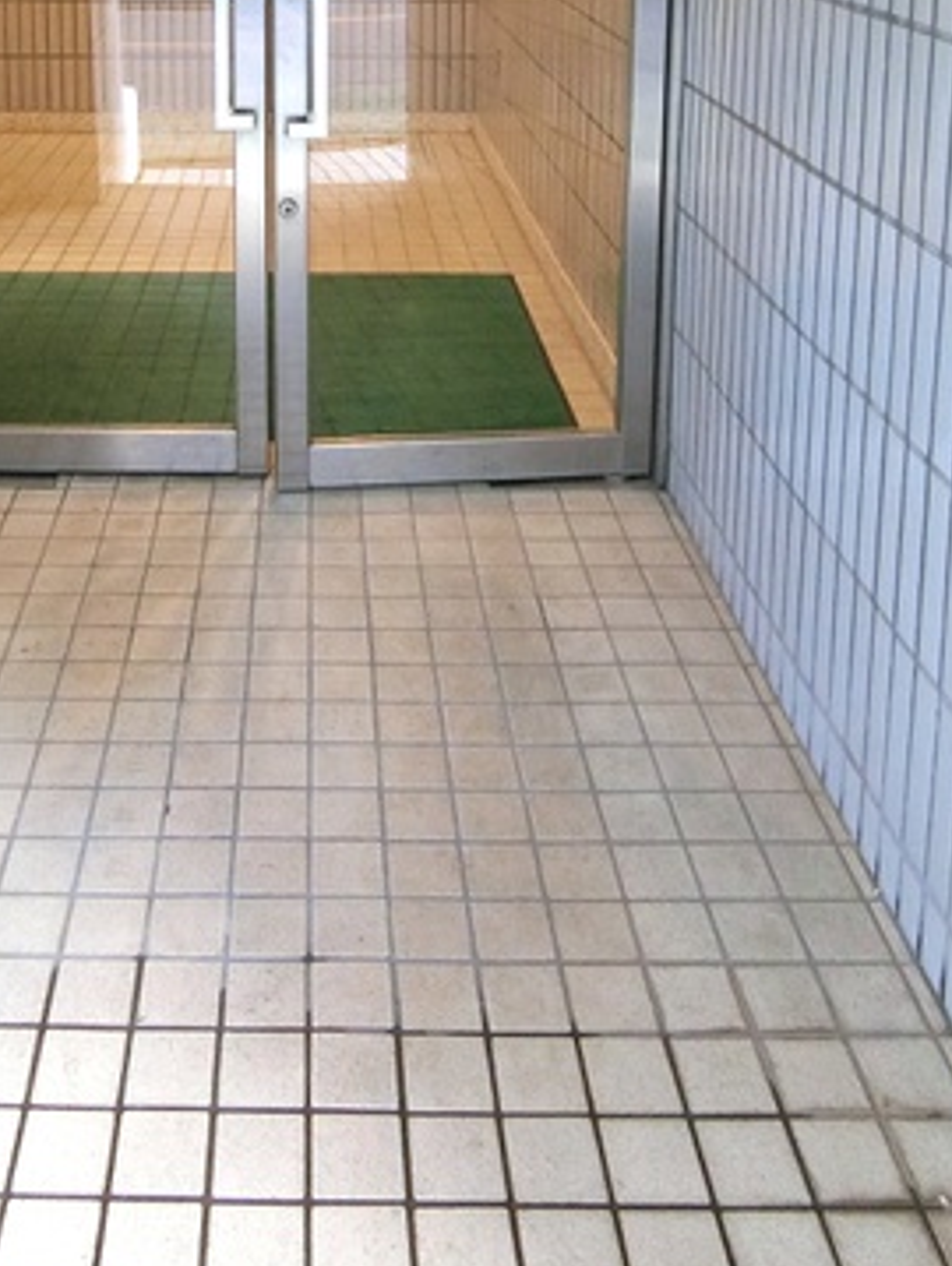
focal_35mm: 37
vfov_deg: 44.3
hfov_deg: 38.0
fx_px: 1354
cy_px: 67
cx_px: 273
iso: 400
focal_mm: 4.06
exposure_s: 1/60
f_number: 2.7
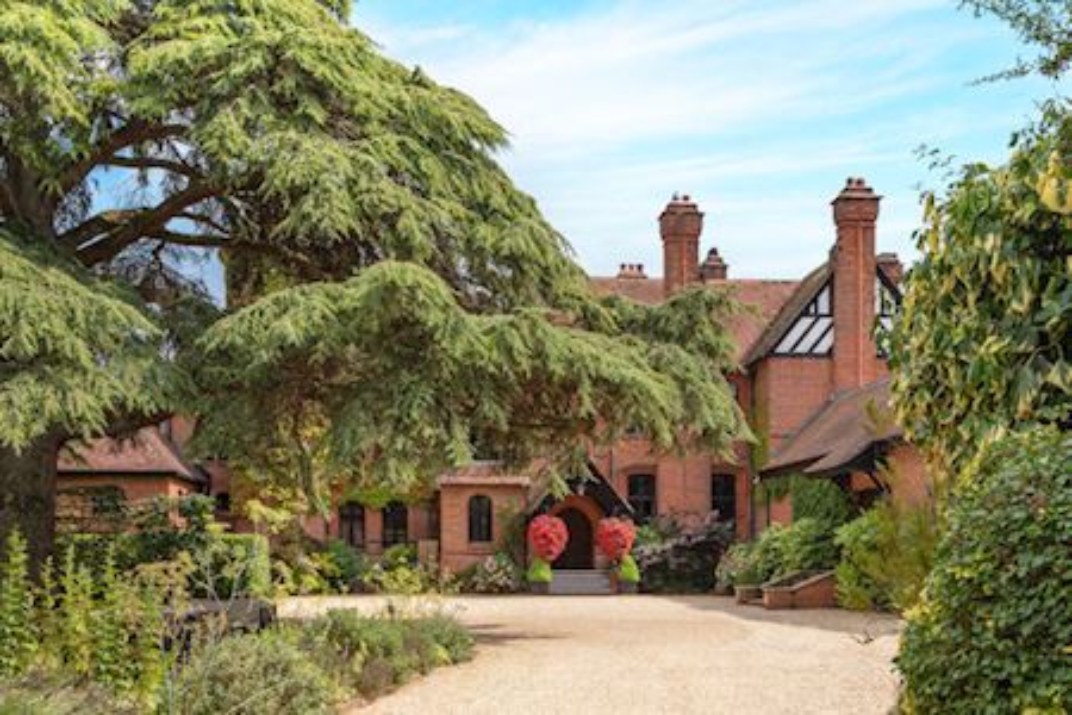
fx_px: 625
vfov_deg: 59.5
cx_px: 536
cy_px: 358
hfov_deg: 81.2
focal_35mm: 21
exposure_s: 1/100
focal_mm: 21
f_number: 8
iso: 64
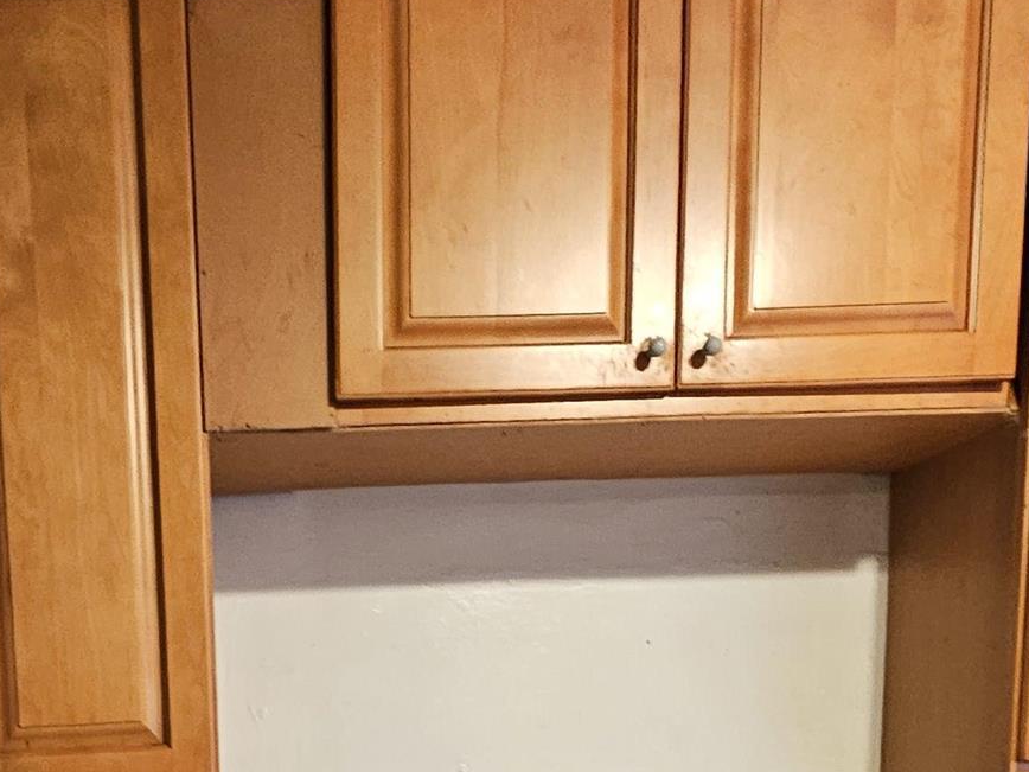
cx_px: 142
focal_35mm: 46
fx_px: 1367
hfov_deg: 38.9
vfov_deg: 25.3
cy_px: 1104
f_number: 2.2
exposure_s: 1/30
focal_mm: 2.2
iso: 320
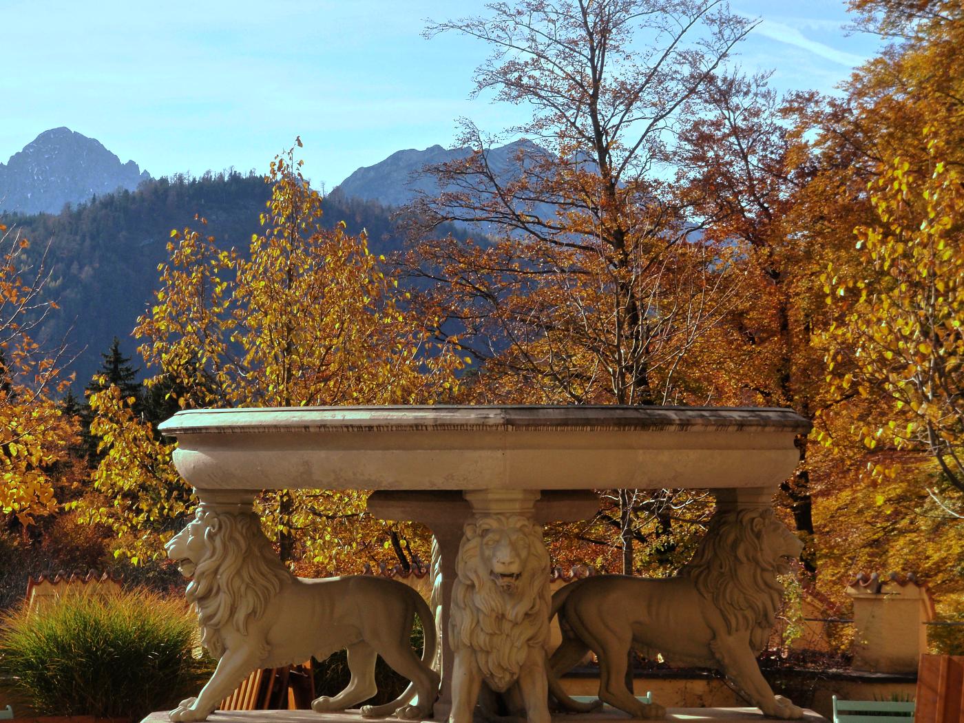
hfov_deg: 23.8
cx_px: 482
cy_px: 362
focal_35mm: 82
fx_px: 2284
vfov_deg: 18.0
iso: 64
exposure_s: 1/250
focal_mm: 14.67
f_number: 5
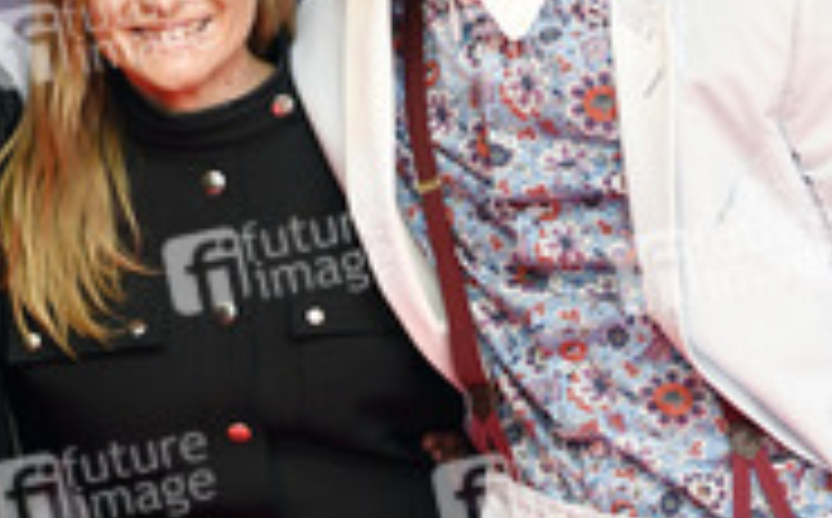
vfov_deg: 7.5
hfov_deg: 12.0
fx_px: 3939
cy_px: 149
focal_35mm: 174
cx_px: 160
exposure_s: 1/400
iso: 800
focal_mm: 70
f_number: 3.5
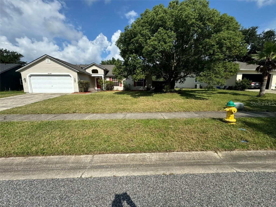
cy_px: 104
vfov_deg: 85.7
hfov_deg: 102.1
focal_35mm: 14
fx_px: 112
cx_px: 138
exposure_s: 1/2028
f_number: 2.2
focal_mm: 2.22
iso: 50
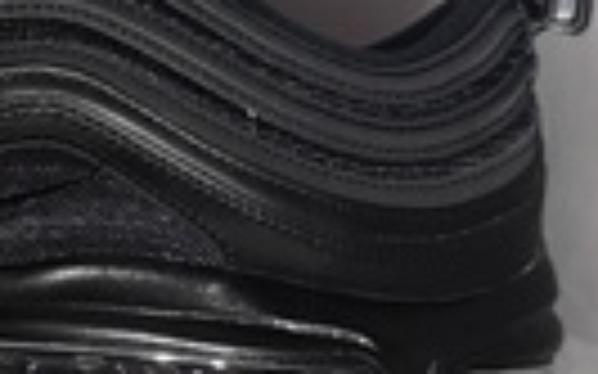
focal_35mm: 98
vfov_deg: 13.2
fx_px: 1596
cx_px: -112
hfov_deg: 20.0
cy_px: 18
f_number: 1.78
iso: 800
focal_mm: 6.76
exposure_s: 1/33
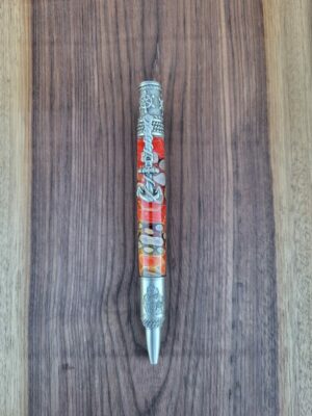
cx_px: 156
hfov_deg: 53.1
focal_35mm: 26
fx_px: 312
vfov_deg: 67.3
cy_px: 208
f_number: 1.8
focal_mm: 5.4
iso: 100
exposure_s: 1/100
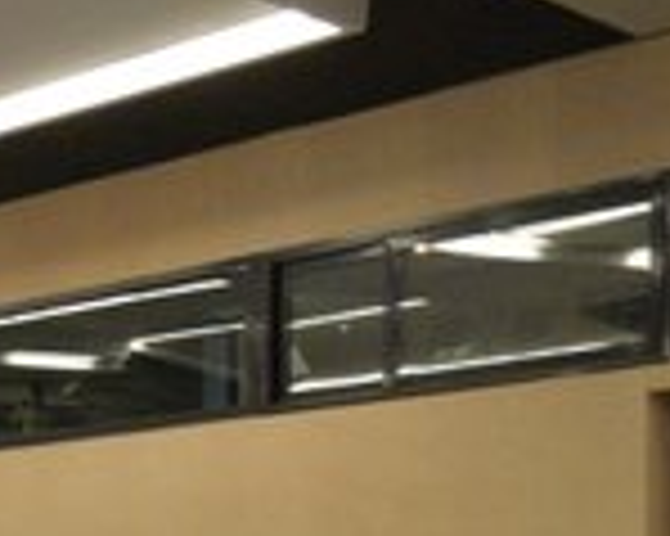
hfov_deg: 13.0
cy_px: 887
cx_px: -805
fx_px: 2398
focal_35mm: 121
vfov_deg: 12.0
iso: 6400
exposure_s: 1/100
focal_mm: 24
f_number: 5
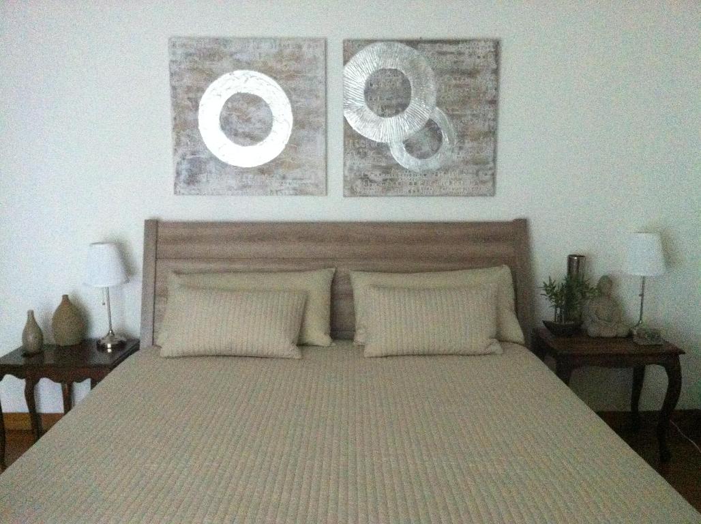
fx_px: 708
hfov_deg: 52.7
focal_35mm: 35
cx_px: 350
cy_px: 262
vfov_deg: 40.6
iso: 1000
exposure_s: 1/15
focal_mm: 3.85
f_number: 2.8
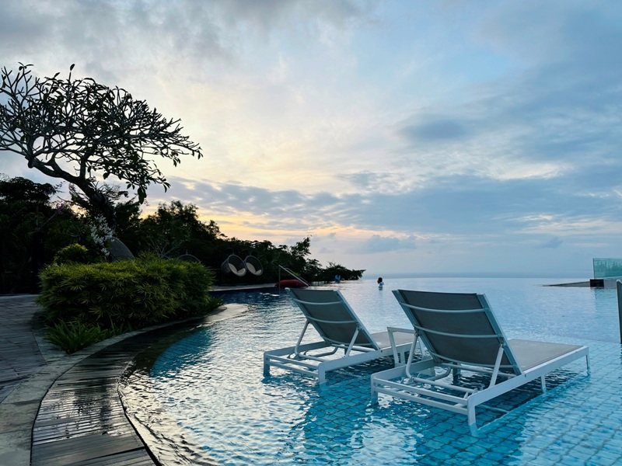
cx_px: 311
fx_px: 431
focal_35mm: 24
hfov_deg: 71.6
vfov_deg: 56.8
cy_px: 233
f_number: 1.78
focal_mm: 6.86
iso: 80
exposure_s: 1/373
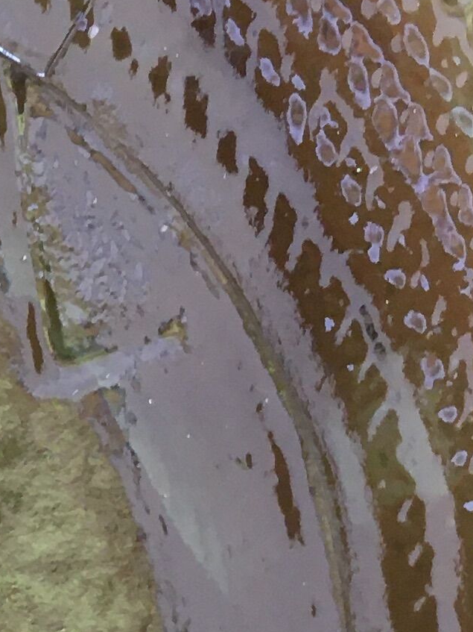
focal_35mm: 138
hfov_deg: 10.2
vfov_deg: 13.8
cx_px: -361
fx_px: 2515
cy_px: 808
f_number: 2.2
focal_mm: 4.15
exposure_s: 1/33
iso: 50
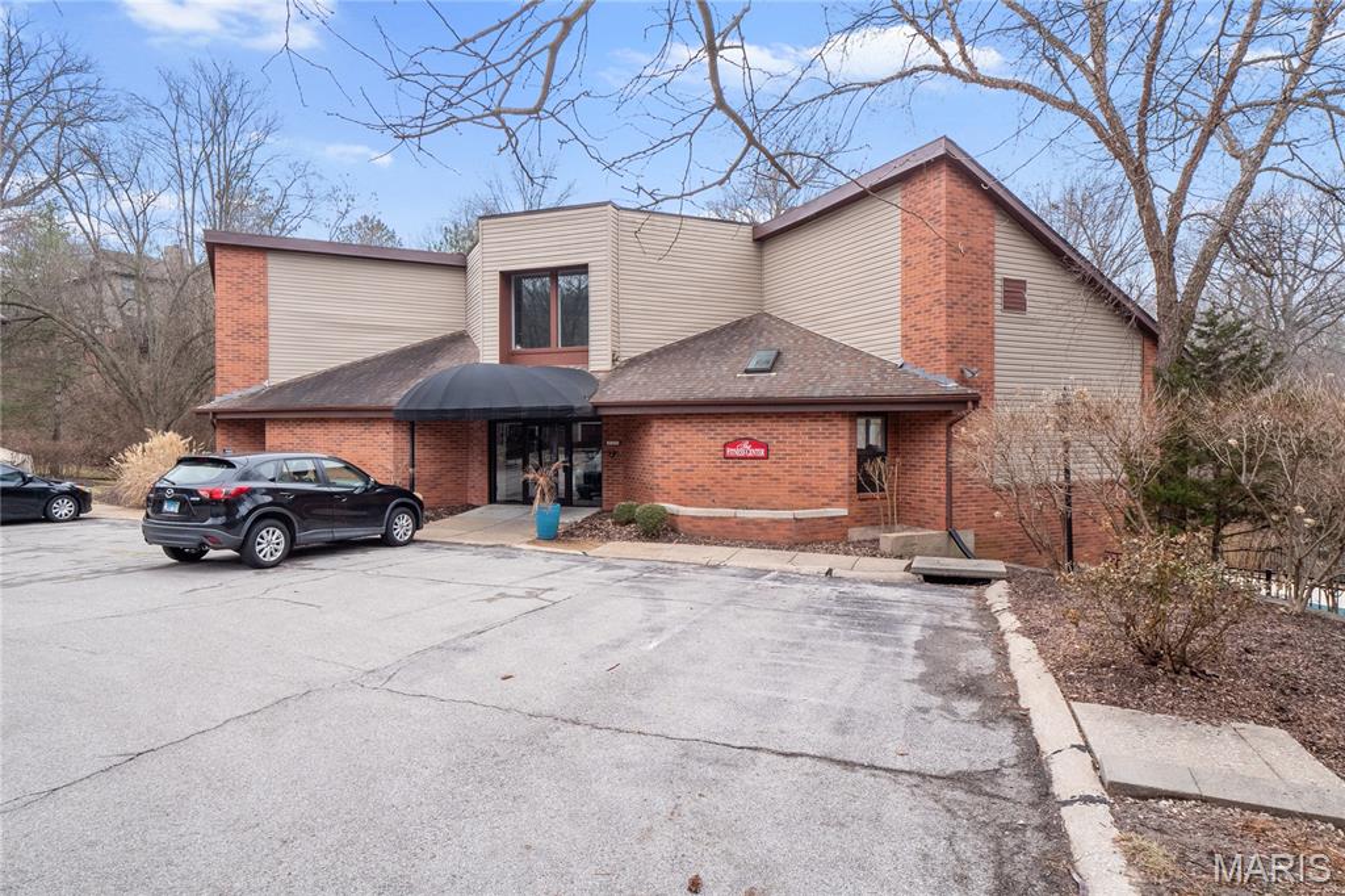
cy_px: 448
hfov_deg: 84.0
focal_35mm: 20
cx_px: 672
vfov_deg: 61.9
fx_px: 747
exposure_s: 1/100
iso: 400
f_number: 8
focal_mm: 10
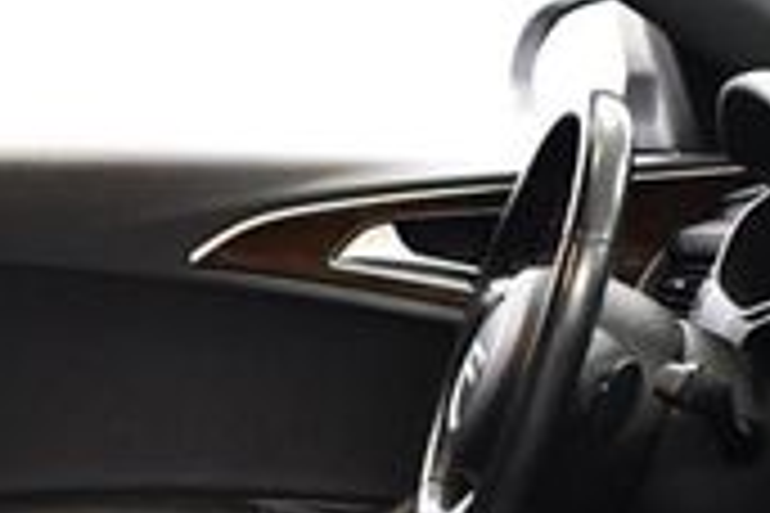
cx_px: 248
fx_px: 2887
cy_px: 837
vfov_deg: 9.8
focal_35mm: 135
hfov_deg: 15.2
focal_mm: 18
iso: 3200
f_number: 3.5
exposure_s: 1/125
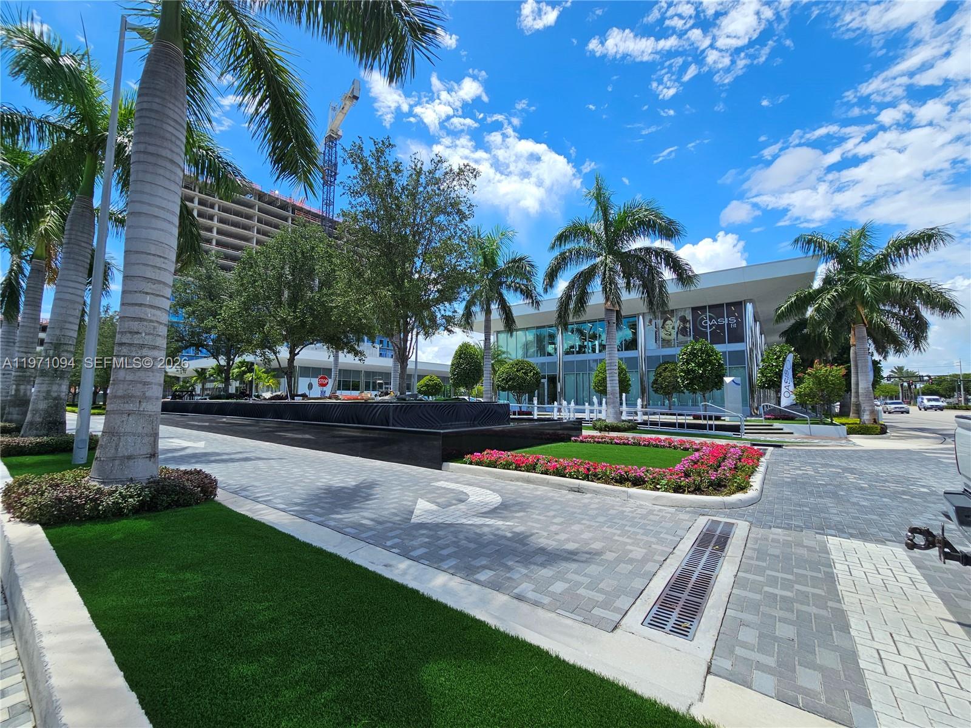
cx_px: 486
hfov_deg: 106.2
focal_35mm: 13
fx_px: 365
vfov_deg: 89.9
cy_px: 364
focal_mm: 2.2
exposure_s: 1/1989
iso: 50
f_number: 2.2
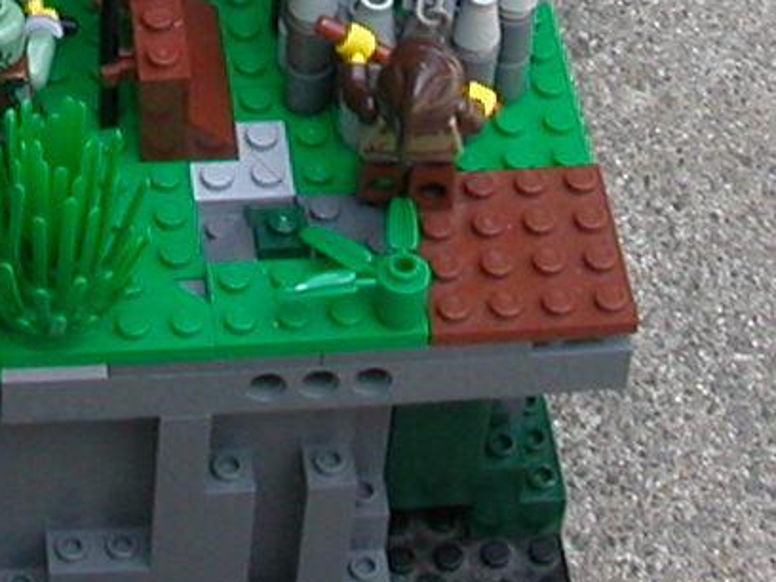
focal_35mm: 145
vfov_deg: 9.8
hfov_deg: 13.5
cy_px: -426
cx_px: 112
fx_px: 3251
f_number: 4.5
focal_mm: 5.6
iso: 100
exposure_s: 1/194
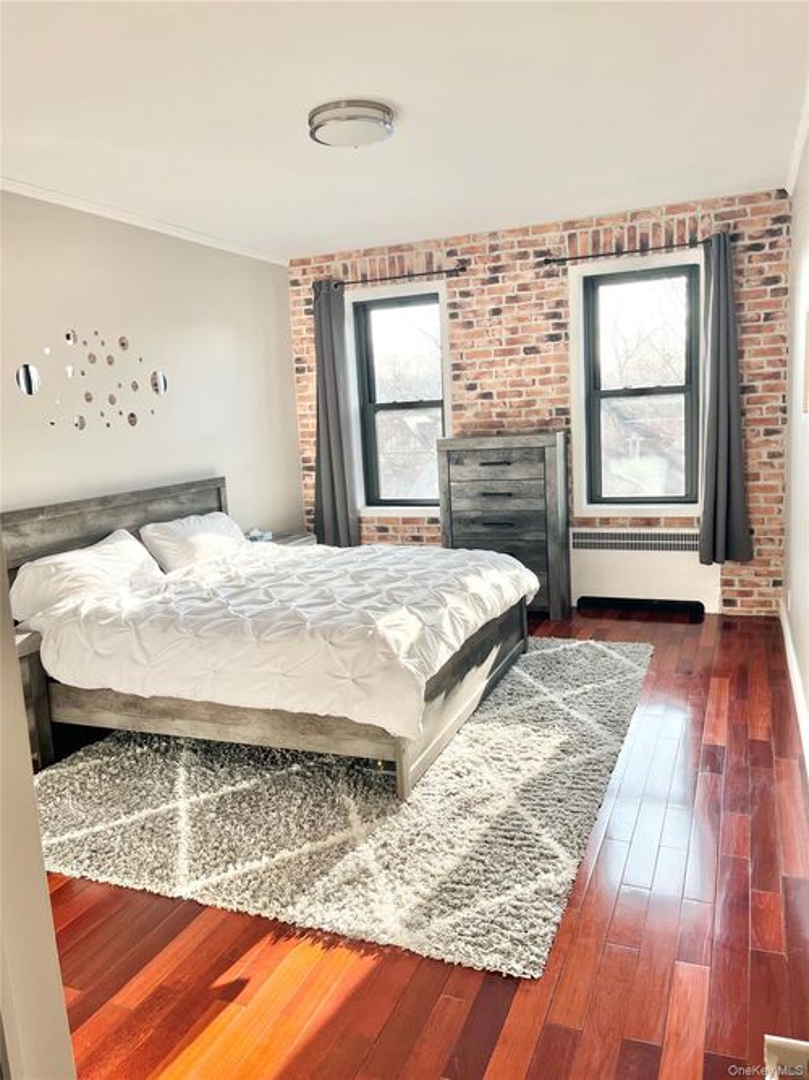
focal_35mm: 26
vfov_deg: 67.3
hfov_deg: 53.0
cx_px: 404
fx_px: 810
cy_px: 540
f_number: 1.6
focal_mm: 5.1
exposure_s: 1/144
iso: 32
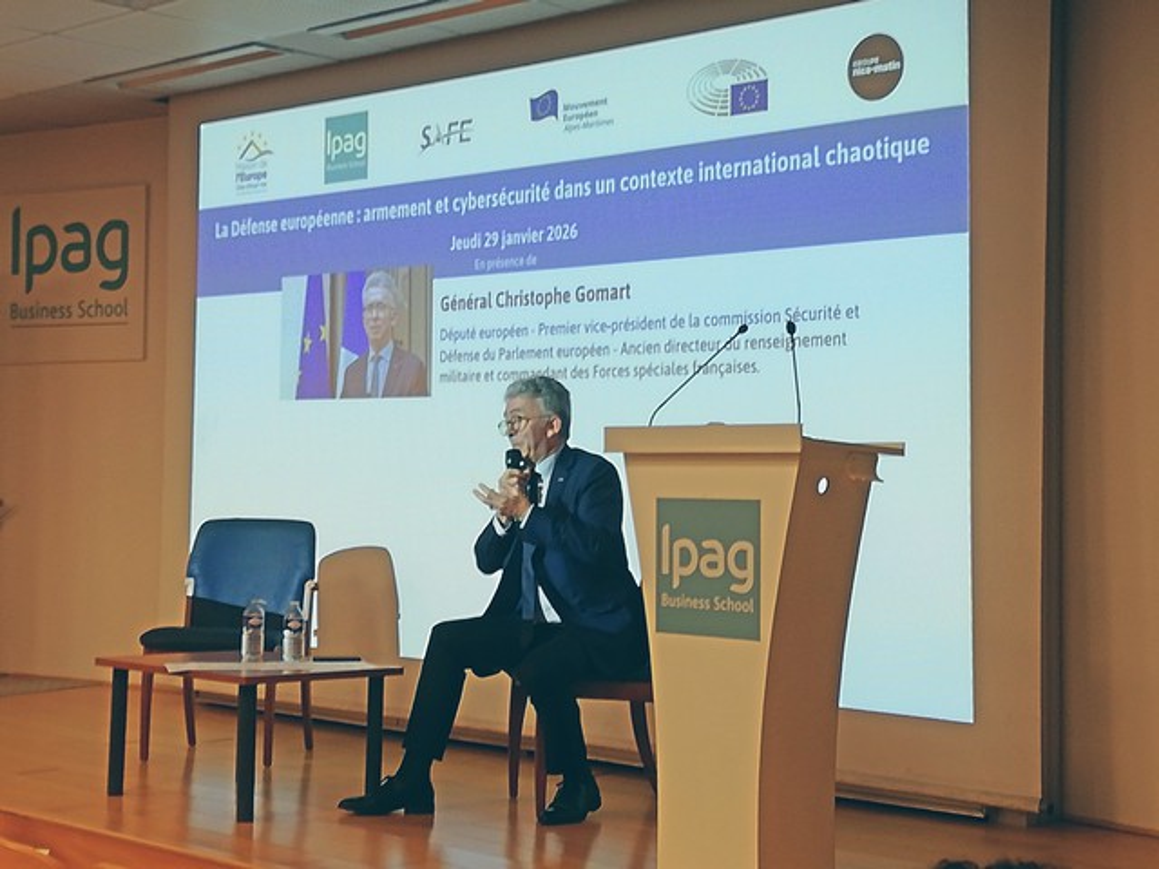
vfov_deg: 26.6
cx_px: 580
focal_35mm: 55
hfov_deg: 34.9
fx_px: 1841
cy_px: 434
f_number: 2.2
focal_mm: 3.81
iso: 100
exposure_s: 1/50
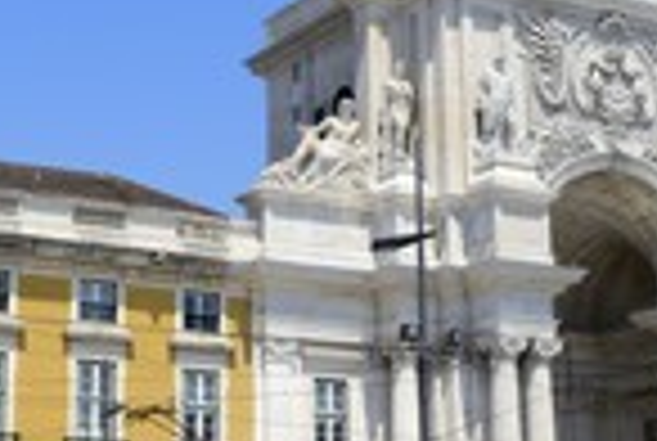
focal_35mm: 92
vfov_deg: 14.9
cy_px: 248
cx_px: 115
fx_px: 1682
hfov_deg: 21.8
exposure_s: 1/320
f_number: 9
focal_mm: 32
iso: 100
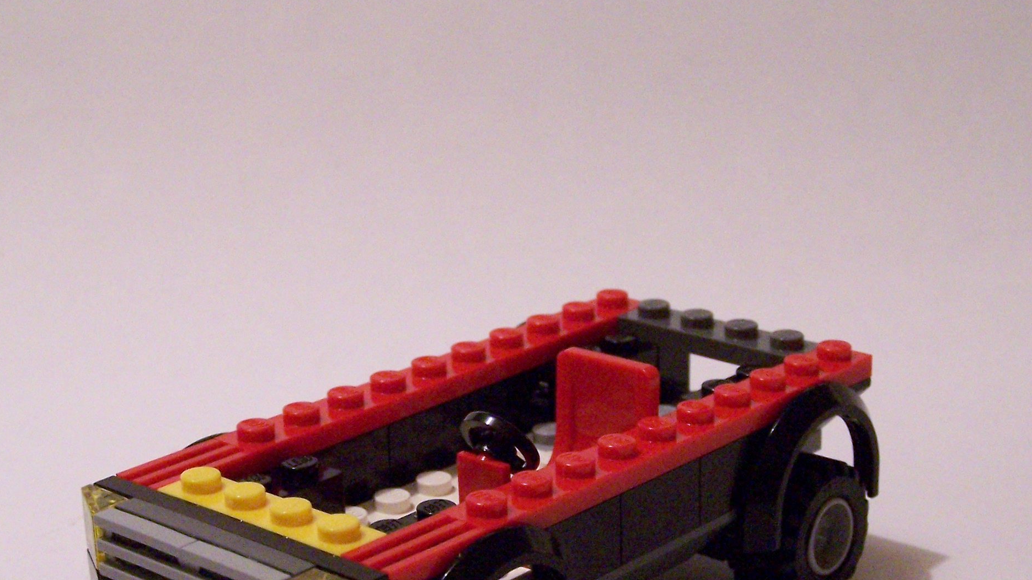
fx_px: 2298
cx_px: 540
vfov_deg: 14.3
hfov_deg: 25.3
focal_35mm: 84
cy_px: 473
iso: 400
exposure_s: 1/20
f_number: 3.1
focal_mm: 9.3
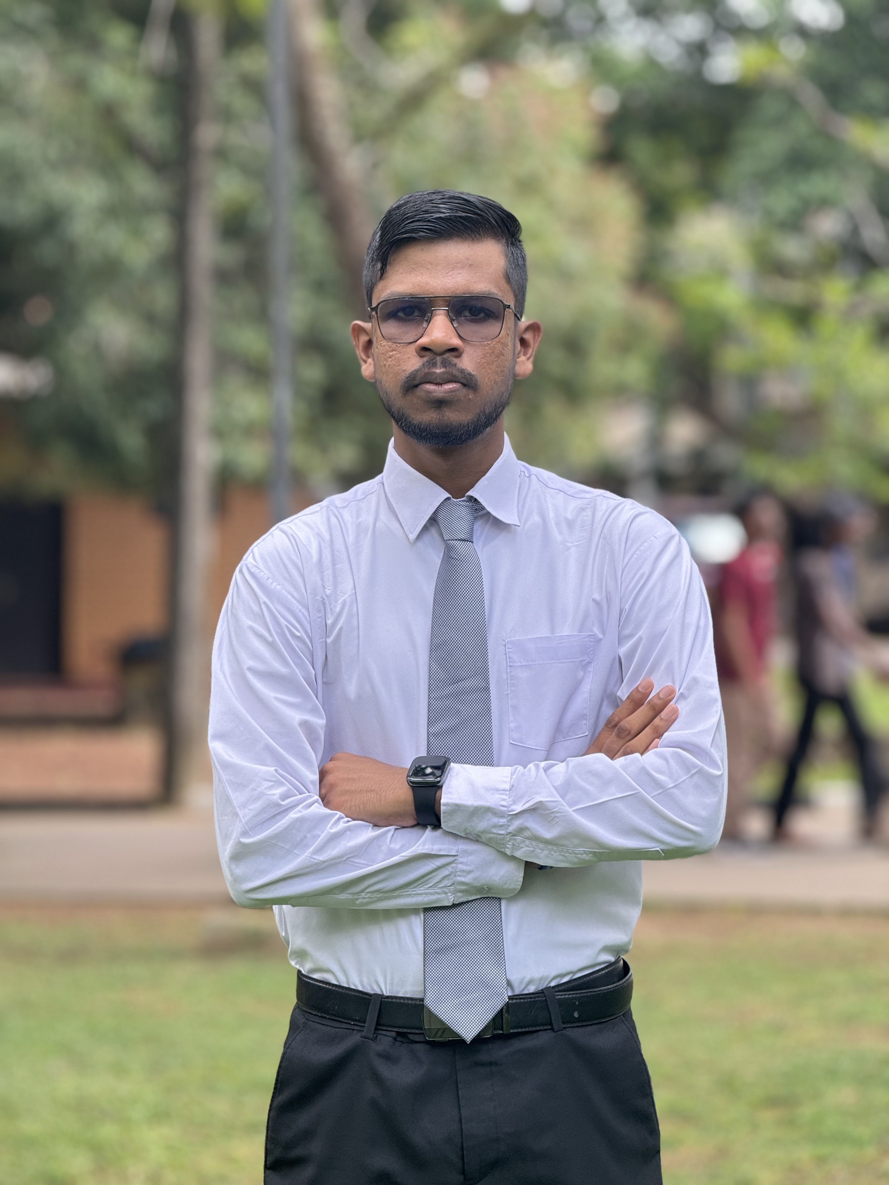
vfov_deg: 16.4
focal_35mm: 120
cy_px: 592
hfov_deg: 12.3
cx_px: 444
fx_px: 4109
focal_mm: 15.66
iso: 64
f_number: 2.8
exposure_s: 1/117
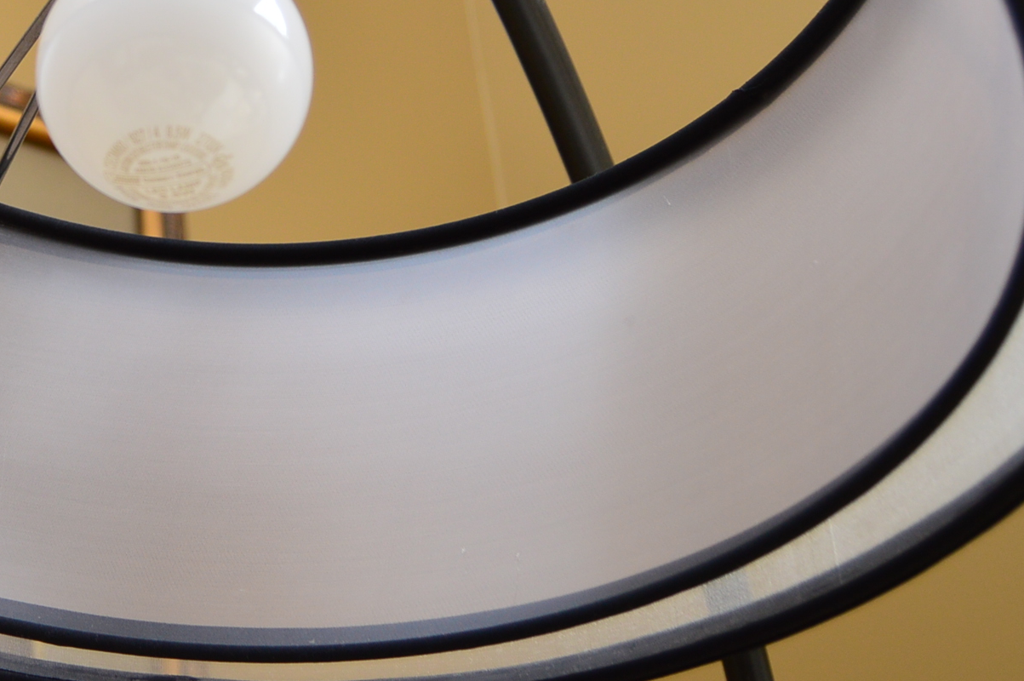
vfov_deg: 18.1
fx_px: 2132
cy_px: 188
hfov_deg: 25.4
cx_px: -46
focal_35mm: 75
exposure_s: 1/200
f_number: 3.5
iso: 200
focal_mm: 20
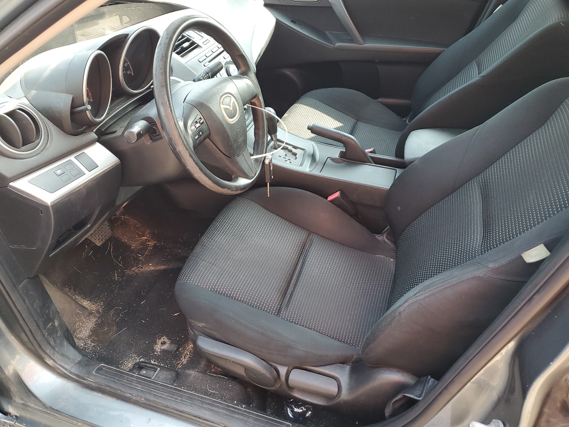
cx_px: 284
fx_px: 427
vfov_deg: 53.1
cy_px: 214
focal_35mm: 26
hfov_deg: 67.3
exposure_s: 1/120
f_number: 1.5
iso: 73
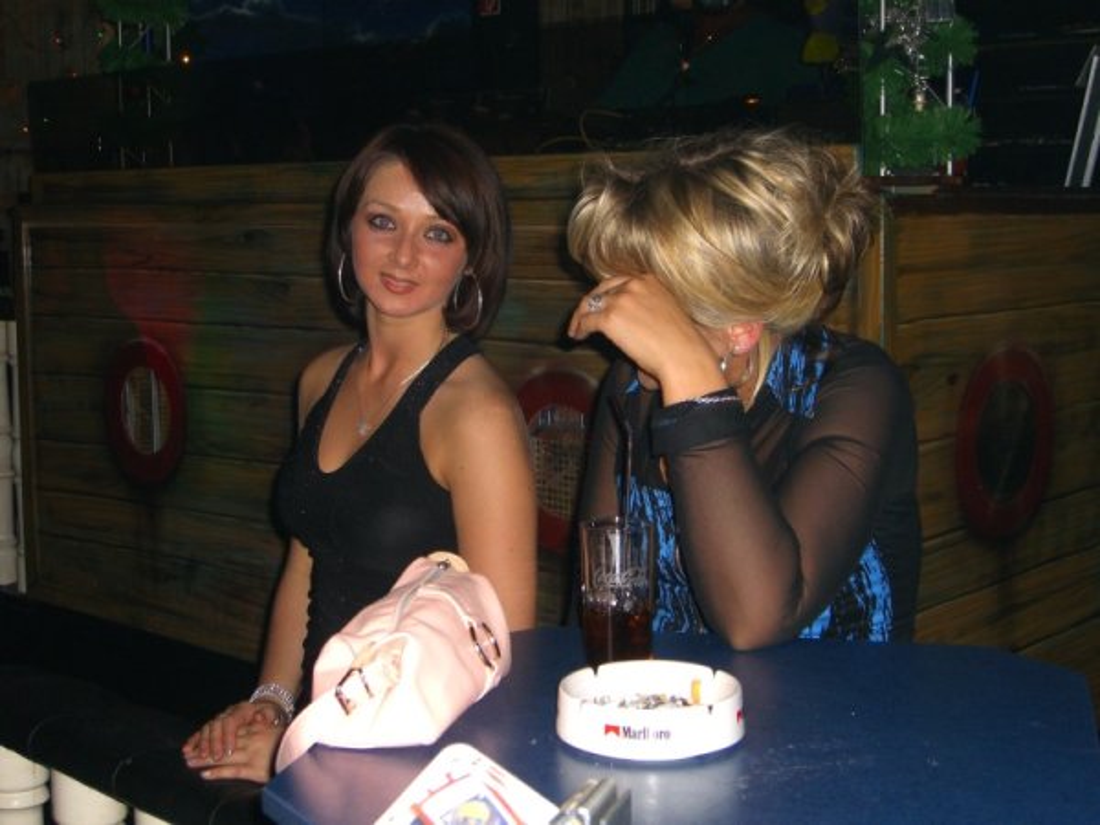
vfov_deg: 25.7
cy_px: 412
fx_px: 1811
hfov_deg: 33.8
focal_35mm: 57
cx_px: 550
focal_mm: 11.8
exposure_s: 1/60
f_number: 3.6
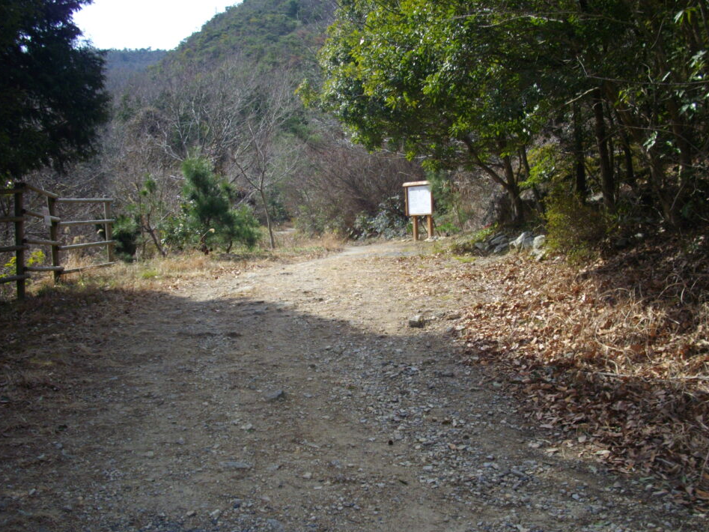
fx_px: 819
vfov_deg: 36.0
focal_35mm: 40
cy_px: 270
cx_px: 351
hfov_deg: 46.8
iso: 100
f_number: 5.6
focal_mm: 6.2
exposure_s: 1/200
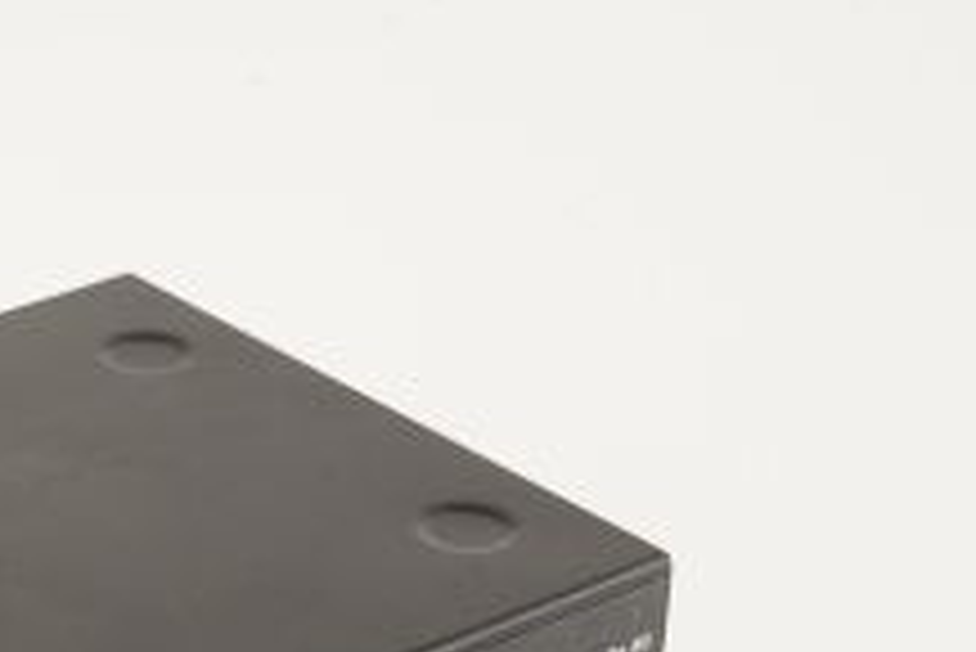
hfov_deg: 14.2
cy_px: 875
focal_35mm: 138
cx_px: -355
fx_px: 3744
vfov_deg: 9.7
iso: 1600
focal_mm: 50
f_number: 11
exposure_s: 1/125
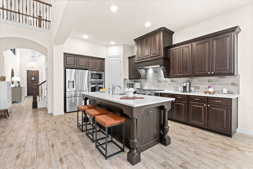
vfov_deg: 73.7
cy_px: 84
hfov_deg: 96.7
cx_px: 126
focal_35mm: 16
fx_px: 112
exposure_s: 1/6
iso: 320
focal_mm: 16
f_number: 7.1
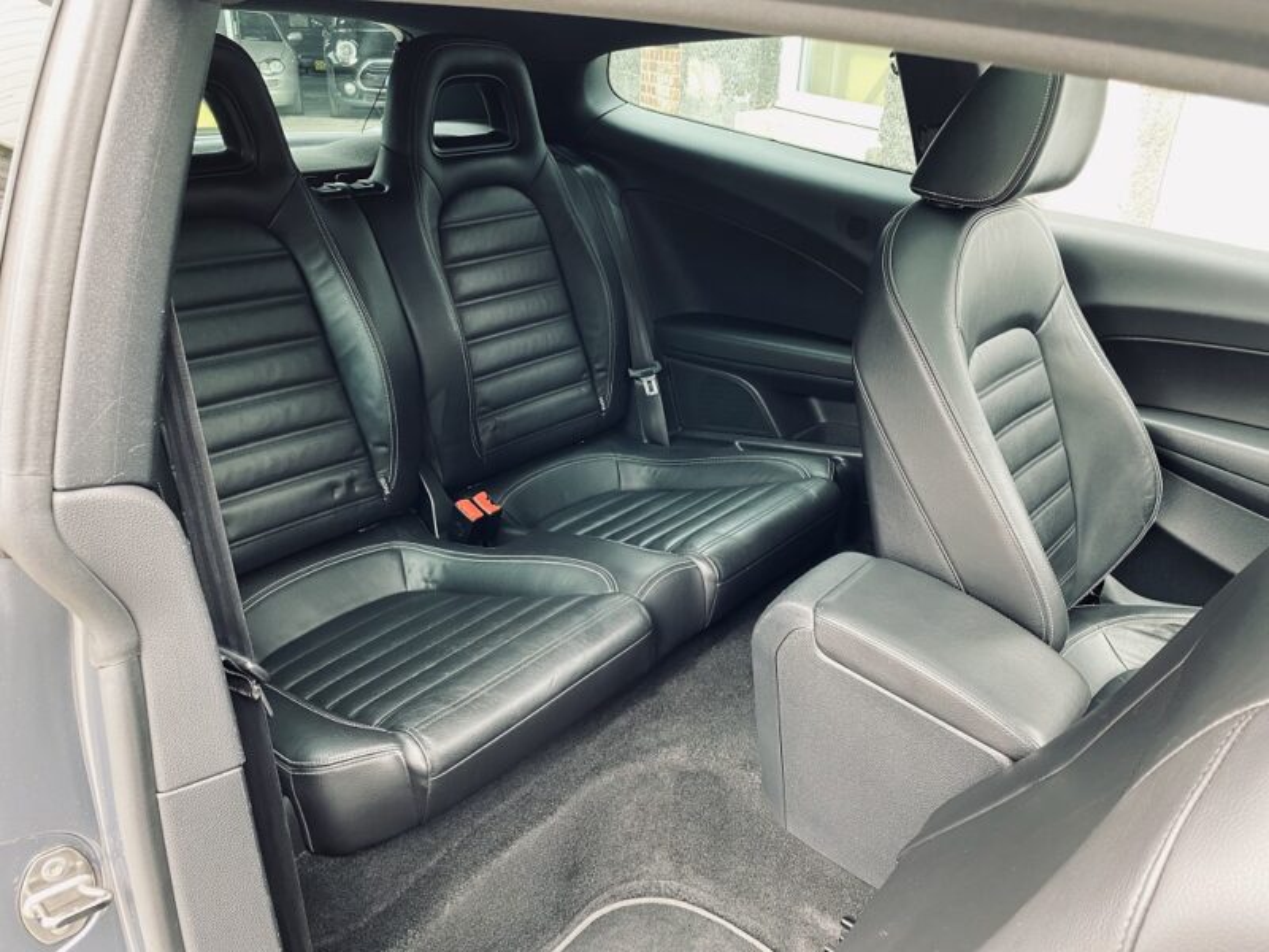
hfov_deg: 67.3
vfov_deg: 53.1
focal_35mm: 26
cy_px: 476
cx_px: 634
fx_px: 953
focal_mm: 4.25
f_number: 1.8
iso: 125
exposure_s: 1/72
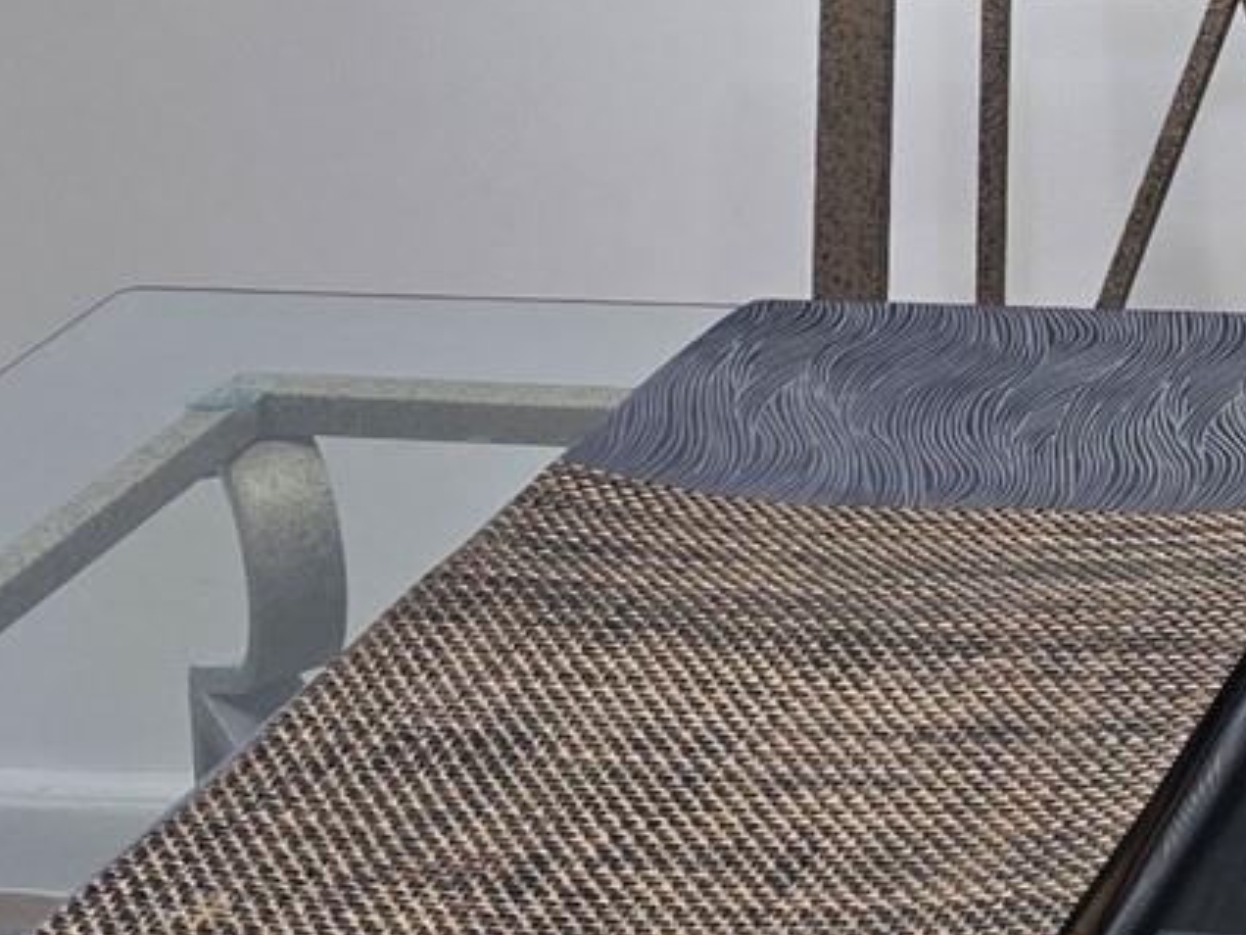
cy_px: -717
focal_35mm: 111
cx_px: 2183
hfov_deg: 15.5
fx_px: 3995
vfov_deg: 12.3
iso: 64
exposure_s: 1/120
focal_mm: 6.3
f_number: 1.7
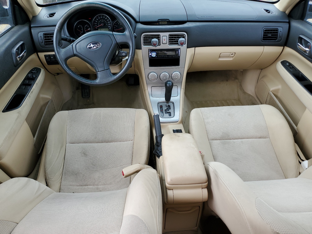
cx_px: 156
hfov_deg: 67.3
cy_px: 117
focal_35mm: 26
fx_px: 234
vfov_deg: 53.1
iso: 50
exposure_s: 1/455
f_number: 1.5
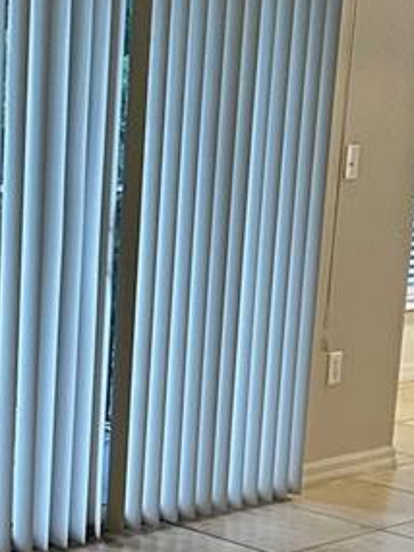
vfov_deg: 19.2
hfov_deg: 14.6
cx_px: 112
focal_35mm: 101
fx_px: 1609
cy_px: 457
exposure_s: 1/60
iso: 640
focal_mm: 6.86
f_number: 1.78
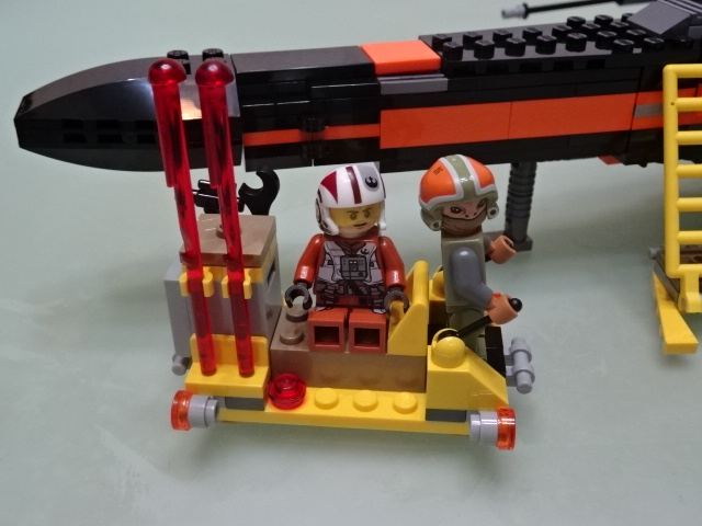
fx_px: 730
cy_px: 263
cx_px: 351
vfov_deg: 39.7
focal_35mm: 36
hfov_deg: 51.4
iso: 640
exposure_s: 1/40
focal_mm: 6.17
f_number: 4
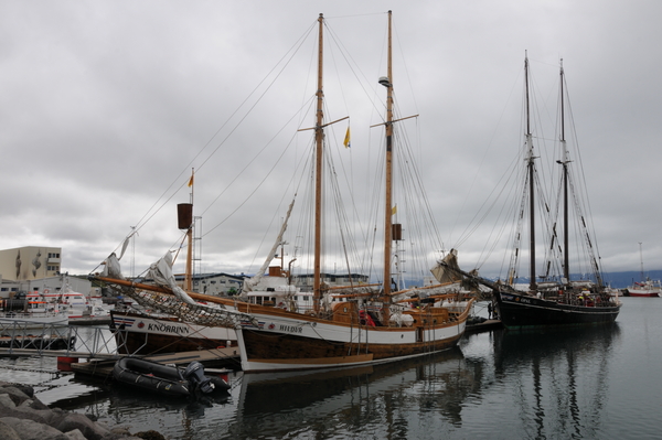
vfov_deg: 43.5
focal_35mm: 30
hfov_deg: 62.0
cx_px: 331
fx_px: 551
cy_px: 220
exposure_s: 1/200
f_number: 14
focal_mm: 20
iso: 200
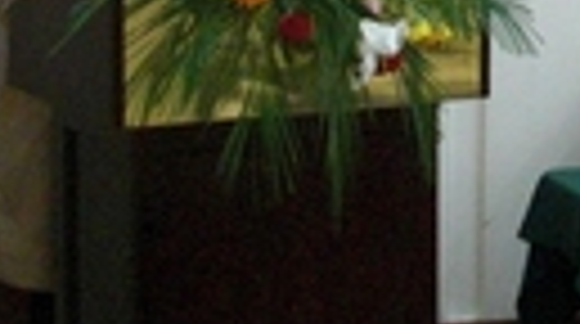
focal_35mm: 128
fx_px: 1965
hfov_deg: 15.8
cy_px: -169
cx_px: 791
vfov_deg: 9.2
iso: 800
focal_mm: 6.3
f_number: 2.8
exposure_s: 1/100
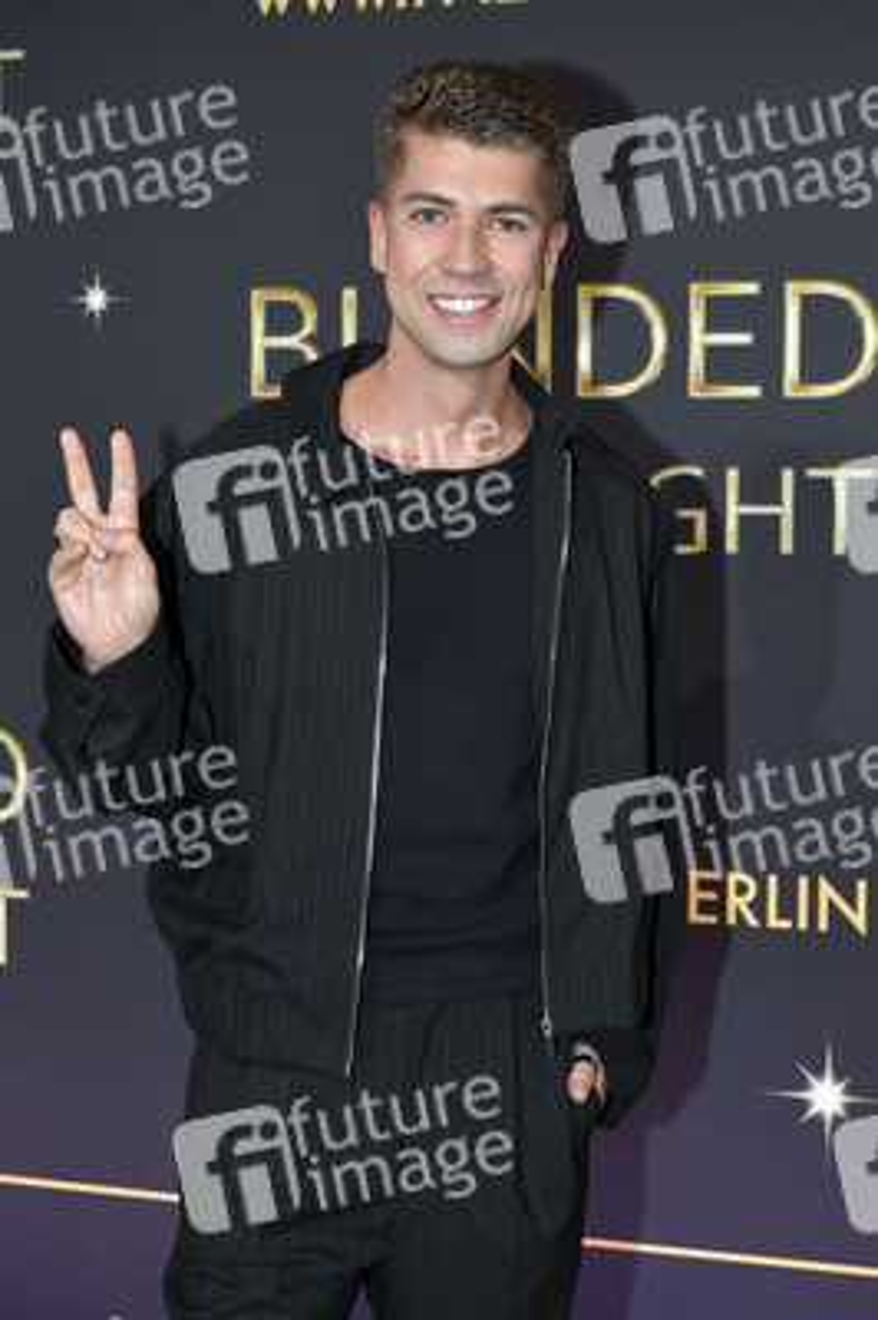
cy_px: 660
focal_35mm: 62
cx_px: 439
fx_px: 2272
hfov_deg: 21.9
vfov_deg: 32.4
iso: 1250
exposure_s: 1/250
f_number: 6.3
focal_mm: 62
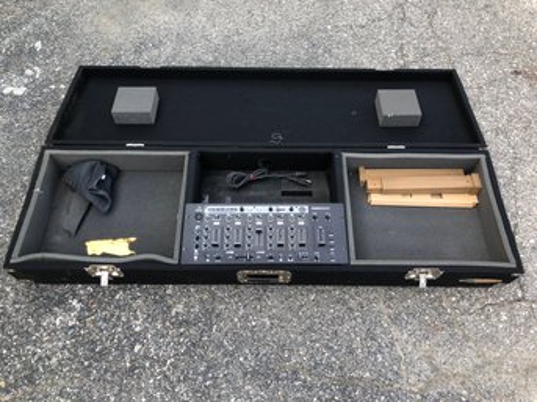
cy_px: 201
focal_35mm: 28
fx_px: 434
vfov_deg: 49.7
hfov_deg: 63.5
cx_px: 268
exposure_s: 1/165
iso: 20
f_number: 1.8
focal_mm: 3.99
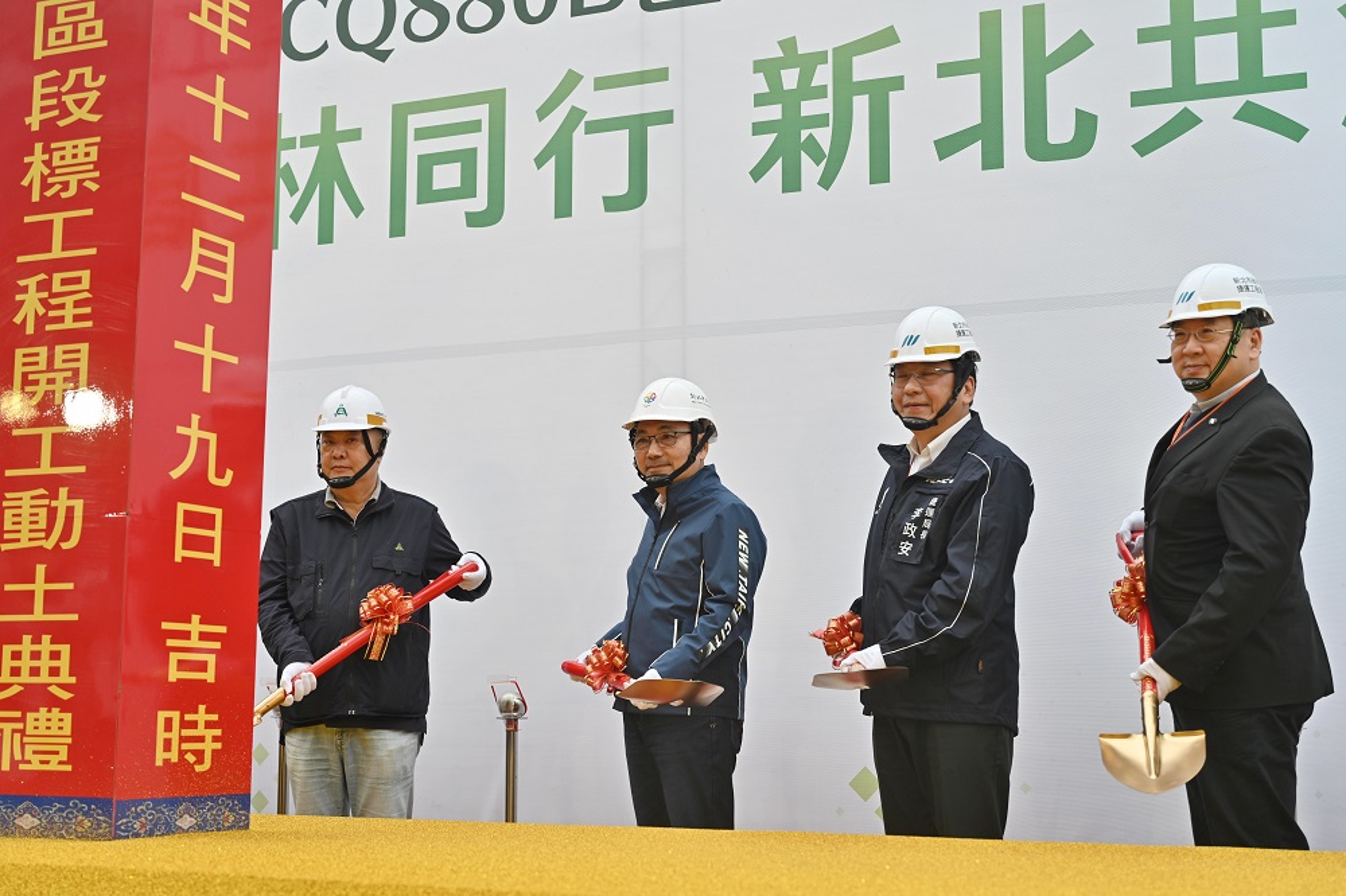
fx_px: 1869
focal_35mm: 50
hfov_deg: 39.6
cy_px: 448
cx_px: 673
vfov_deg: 27.0
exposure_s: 1/250
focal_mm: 50
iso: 110
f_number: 4
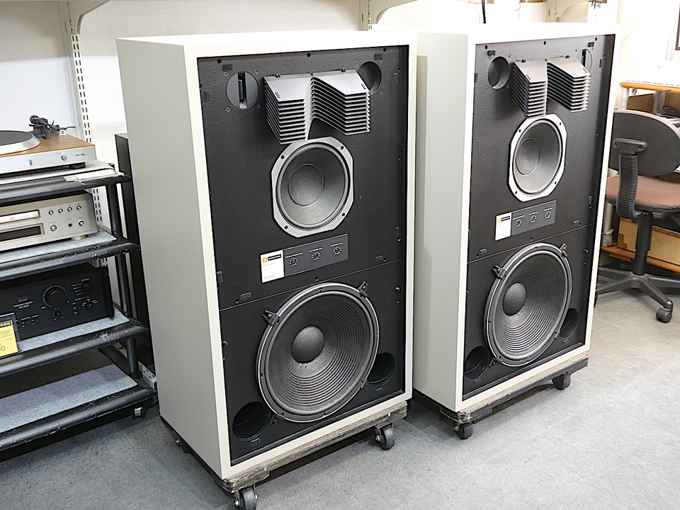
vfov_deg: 40.7
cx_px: 340
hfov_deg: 52.6
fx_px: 688
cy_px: 255
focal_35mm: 35
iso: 200
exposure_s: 1/6
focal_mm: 6.3
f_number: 3.7
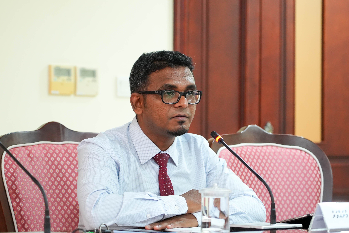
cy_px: 116
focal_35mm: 157
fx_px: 1522
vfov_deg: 8.7
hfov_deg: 13.1
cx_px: 174
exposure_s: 1/100
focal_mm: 105
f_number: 4
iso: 3200
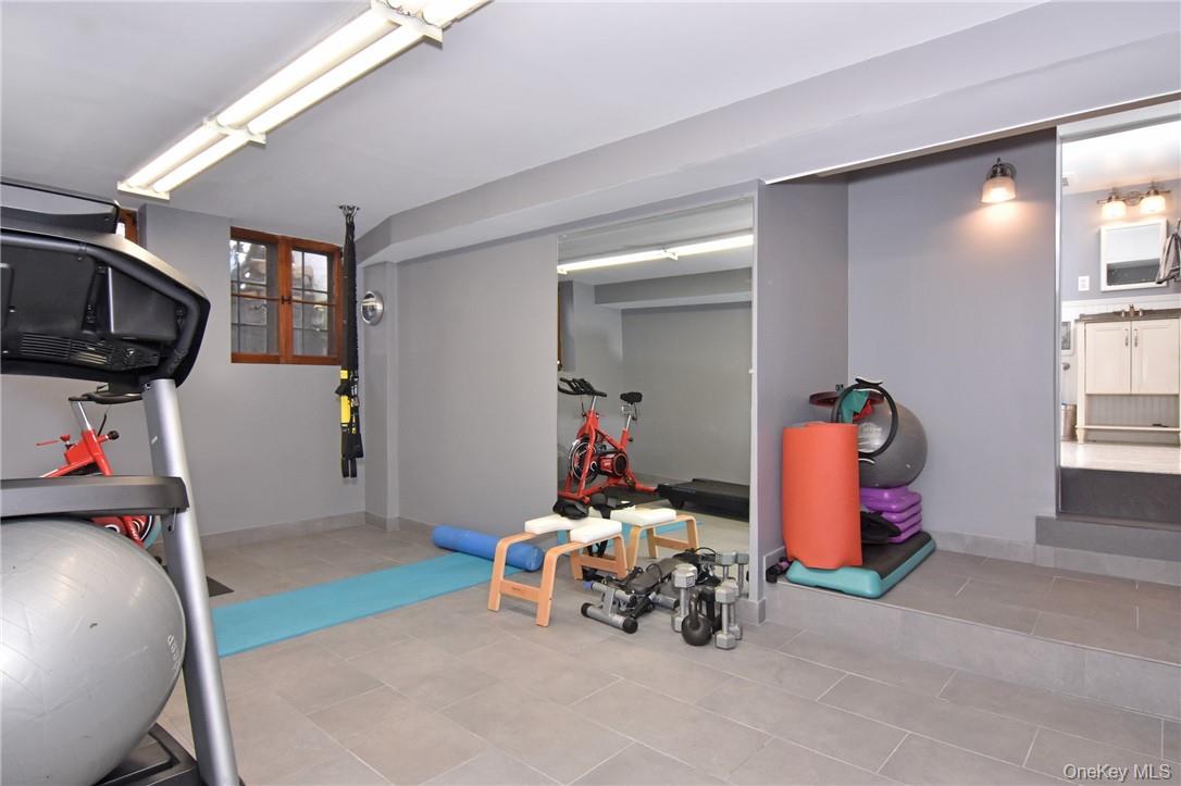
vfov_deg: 67.3
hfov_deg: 90.0
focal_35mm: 18
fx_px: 590
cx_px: 590
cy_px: 393
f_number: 11
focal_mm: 12
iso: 640
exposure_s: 1/50
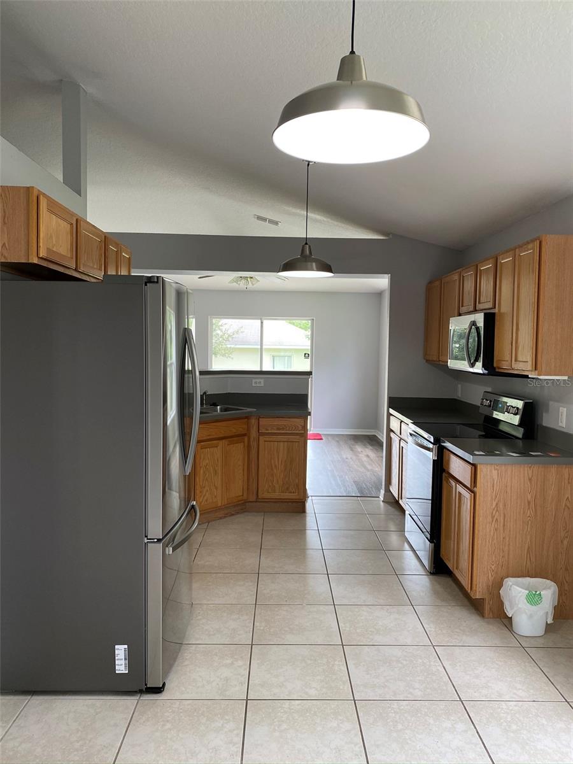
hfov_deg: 53.1
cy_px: 382
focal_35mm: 26
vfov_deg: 67.3
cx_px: 286
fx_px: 574
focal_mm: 4.25
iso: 64
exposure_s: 1/60
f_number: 1.8
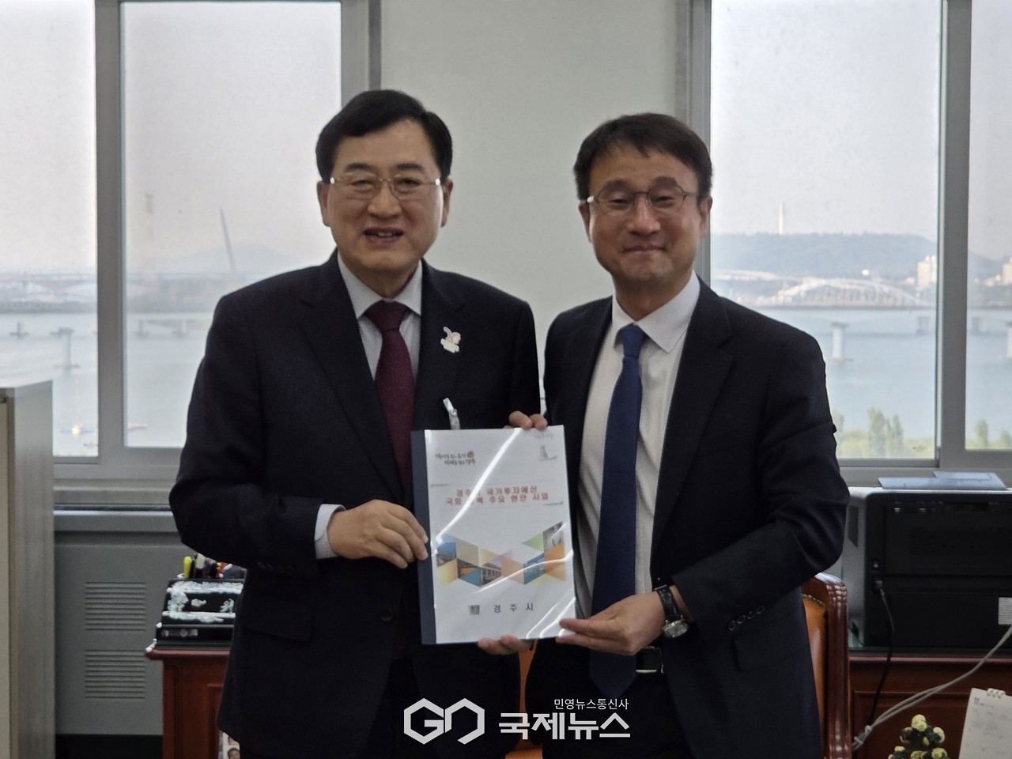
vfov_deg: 21.3
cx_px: 506
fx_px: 2017
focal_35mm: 69
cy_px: 380
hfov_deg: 28.2
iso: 40
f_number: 2.4
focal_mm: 7
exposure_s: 1/120
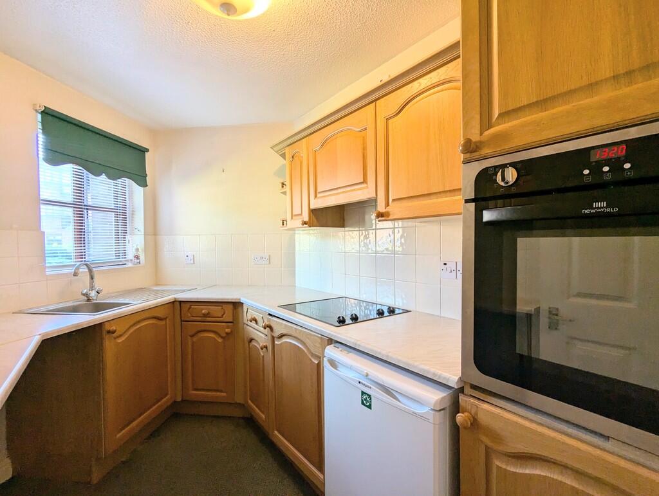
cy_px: 248
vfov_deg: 78.2
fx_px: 305
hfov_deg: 94.4
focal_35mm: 16
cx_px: 330
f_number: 2.2
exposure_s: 1/48.6
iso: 114
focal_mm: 2.35
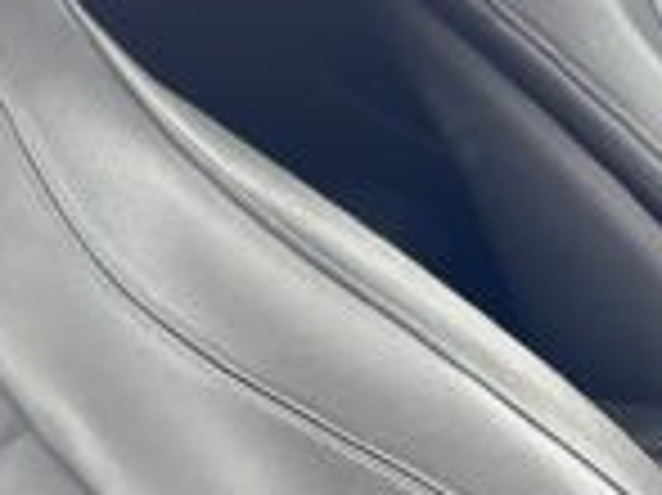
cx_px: 874
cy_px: 443
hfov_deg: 13.5
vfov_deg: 10.5
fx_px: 2694
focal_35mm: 141
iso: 80
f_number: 1.5
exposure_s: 1/121
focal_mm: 5.7
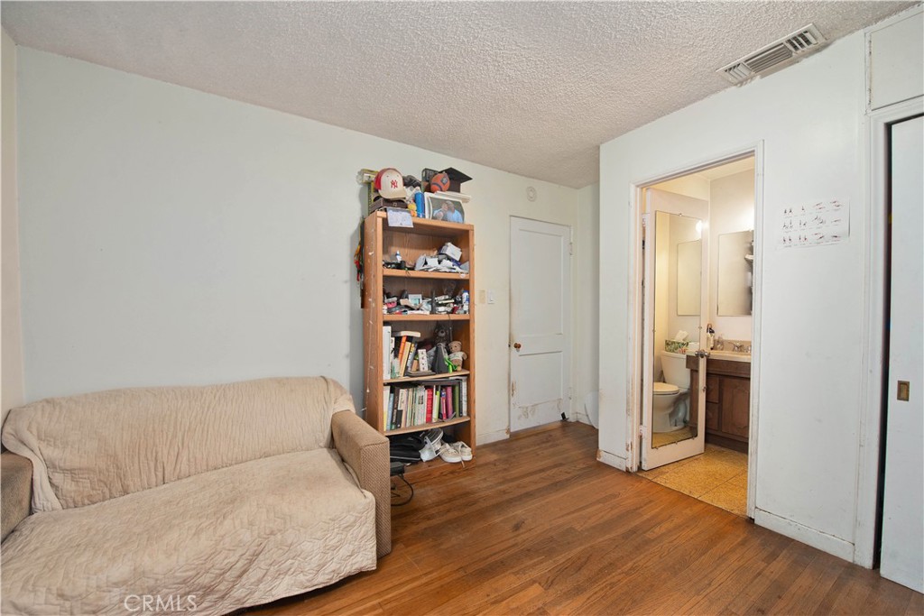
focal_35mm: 14
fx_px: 359
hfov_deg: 104.2
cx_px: 462
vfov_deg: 81.2
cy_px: 308
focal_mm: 14
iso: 400
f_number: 5.6
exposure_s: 1/30
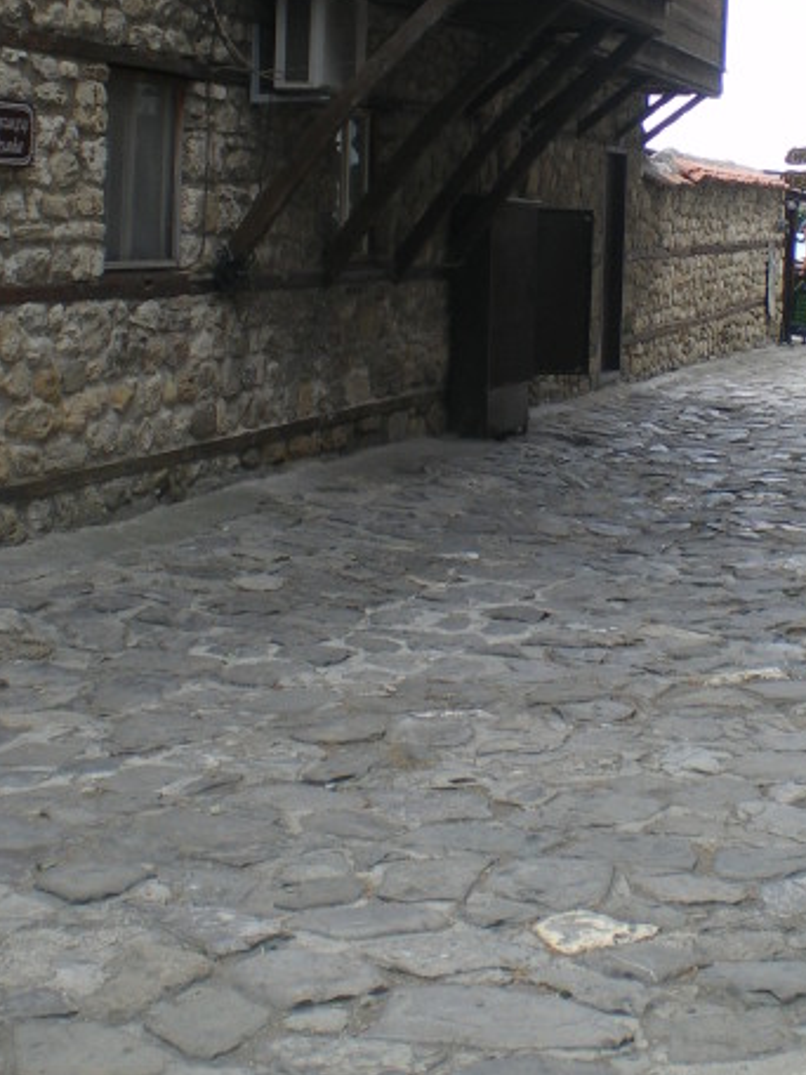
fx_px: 2204
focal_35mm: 71
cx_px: 541
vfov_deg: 26.8
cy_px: 198
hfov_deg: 20.6
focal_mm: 6.3
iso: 50
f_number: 4.6
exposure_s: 1/160
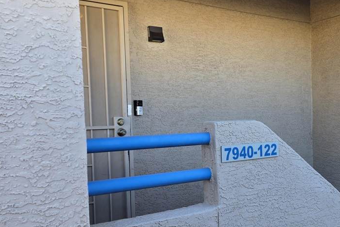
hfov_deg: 43.5
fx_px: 416
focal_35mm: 44
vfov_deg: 30.4
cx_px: 240
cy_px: 145
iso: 32
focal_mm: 5.4
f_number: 1.8
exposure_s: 1/180
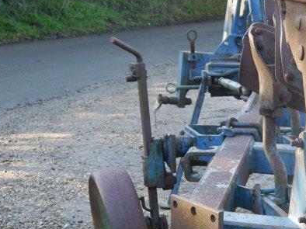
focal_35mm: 104
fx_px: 919
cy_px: 175
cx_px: 374
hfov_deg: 17.9
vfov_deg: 14.2
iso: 160
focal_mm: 20
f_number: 4.2
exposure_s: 1/60
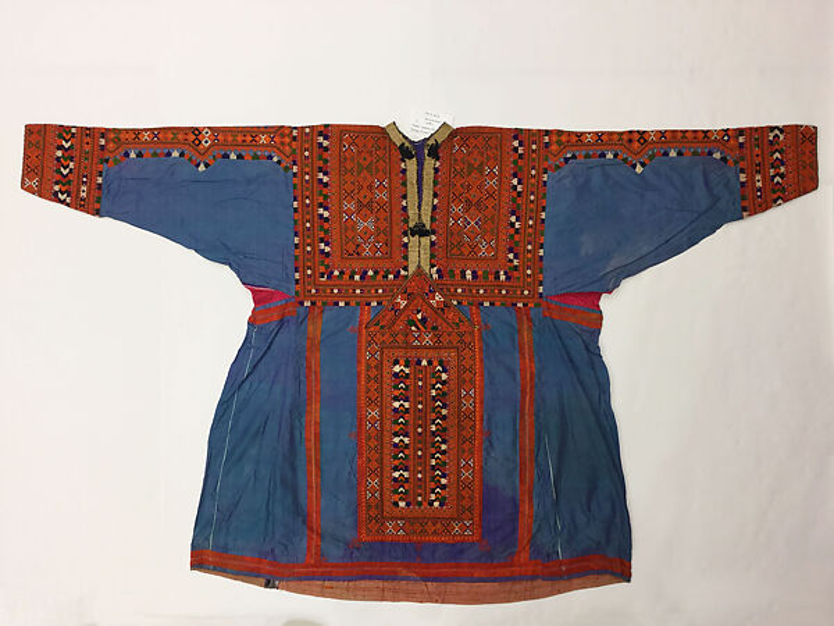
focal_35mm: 31
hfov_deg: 58.4
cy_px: 313
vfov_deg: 45.4
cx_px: 417
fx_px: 747
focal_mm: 3.3
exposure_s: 1/40
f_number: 2.4
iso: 25
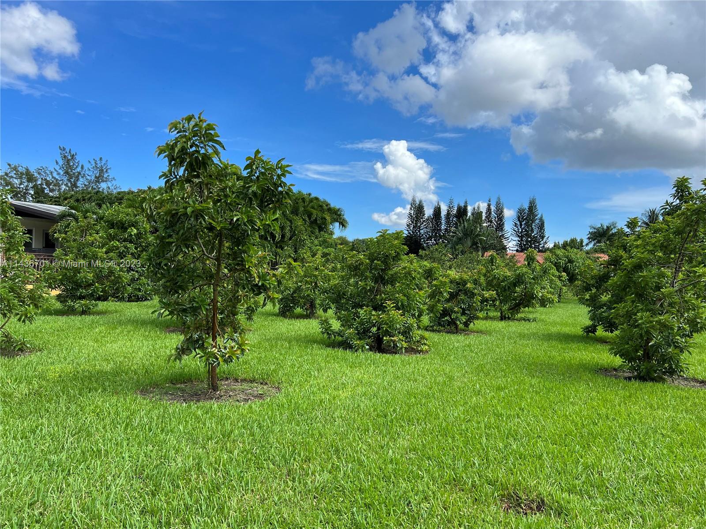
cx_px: 353
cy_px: 264
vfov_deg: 53.1
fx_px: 530
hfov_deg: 67.3
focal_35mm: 26
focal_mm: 5.7
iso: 50
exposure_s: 1/3257
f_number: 1.5
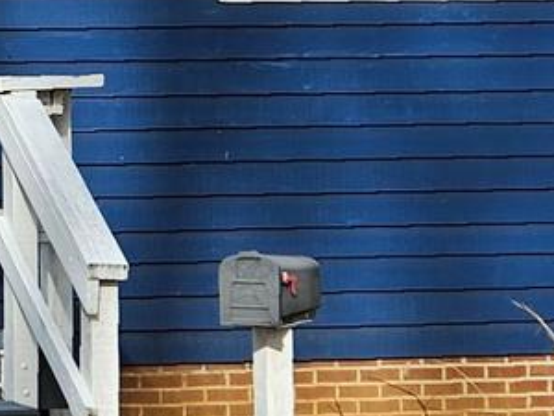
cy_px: -134
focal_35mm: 157
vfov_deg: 9.3
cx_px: -467
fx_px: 2513
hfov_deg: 11.6
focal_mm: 5.4
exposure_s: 1/1654
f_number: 1.8
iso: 32
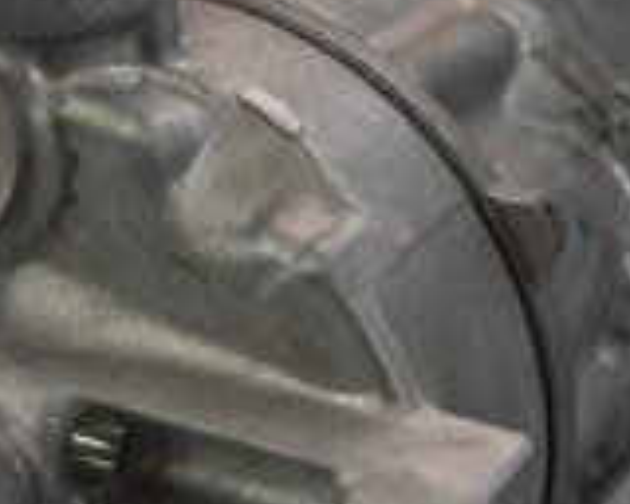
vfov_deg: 12.7
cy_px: 189
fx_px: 2270
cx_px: 346
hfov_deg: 15.8
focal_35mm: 122
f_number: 4.2
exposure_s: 1/80
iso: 3200
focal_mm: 23
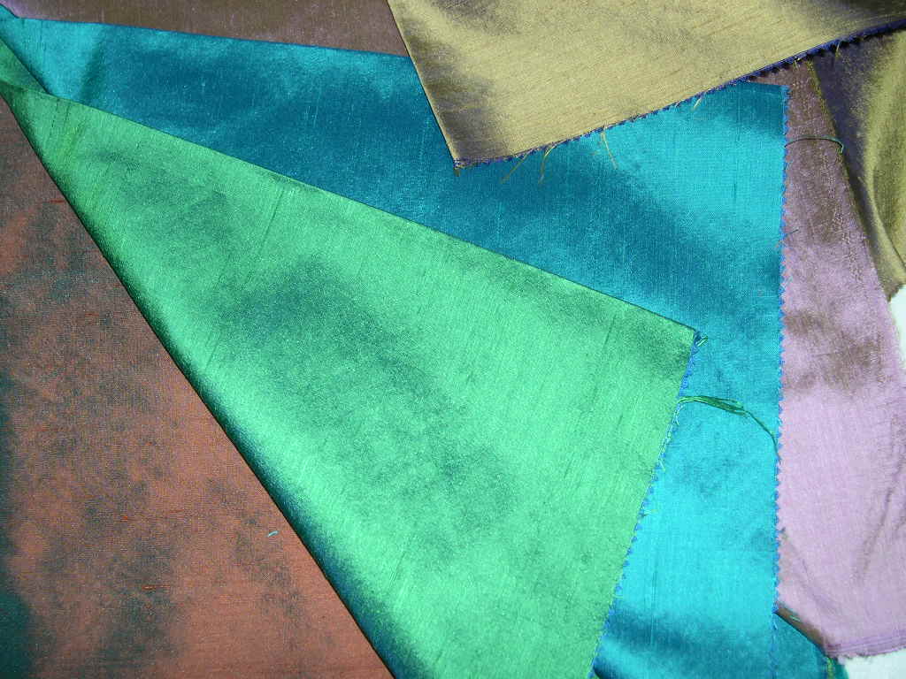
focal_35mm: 42
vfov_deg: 34.3
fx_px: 1099
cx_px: 453
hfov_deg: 44.8
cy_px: 340
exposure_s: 1/60
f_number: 2.9
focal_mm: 9
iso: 100
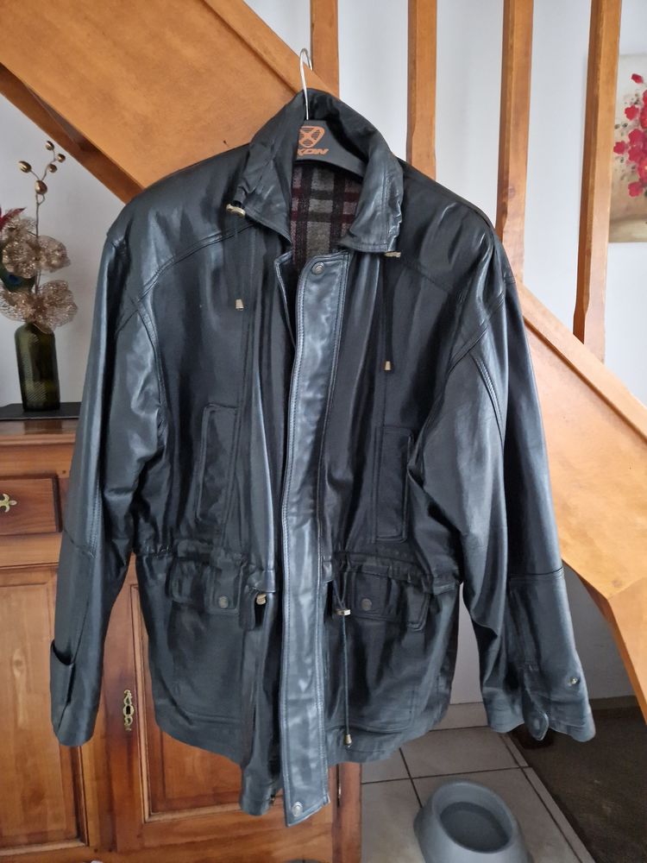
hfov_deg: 58.9
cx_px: 324
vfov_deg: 73.9
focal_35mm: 23
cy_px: 432
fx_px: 573
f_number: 1.8
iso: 1250
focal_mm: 5.4
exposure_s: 1/17
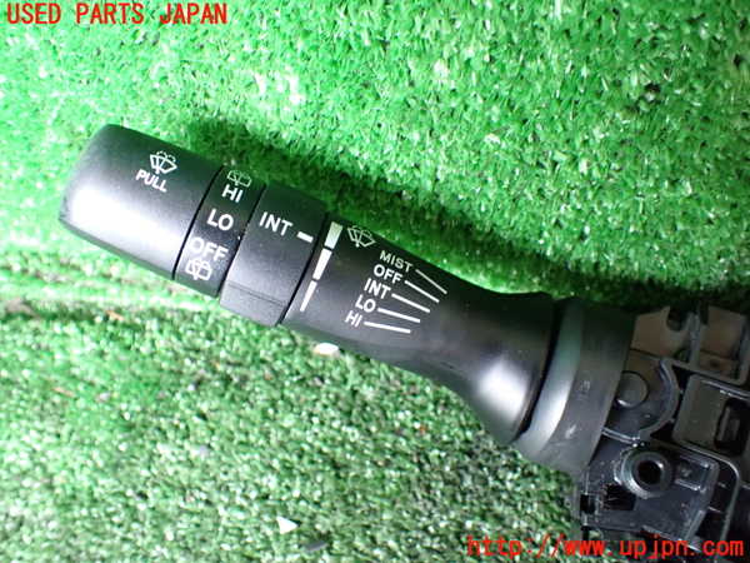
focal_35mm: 30
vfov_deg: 46.8
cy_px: 282
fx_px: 650
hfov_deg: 60.0
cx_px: 375
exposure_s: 1/30
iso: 800
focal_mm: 5.4
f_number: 2.3
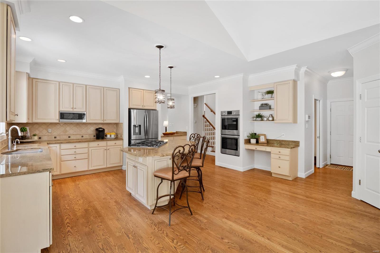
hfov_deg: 96.7
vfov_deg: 73.7
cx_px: 190
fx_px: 169
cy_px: 126
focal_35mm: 16
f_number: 6.3
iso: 400
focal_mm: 8
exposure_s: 1/15
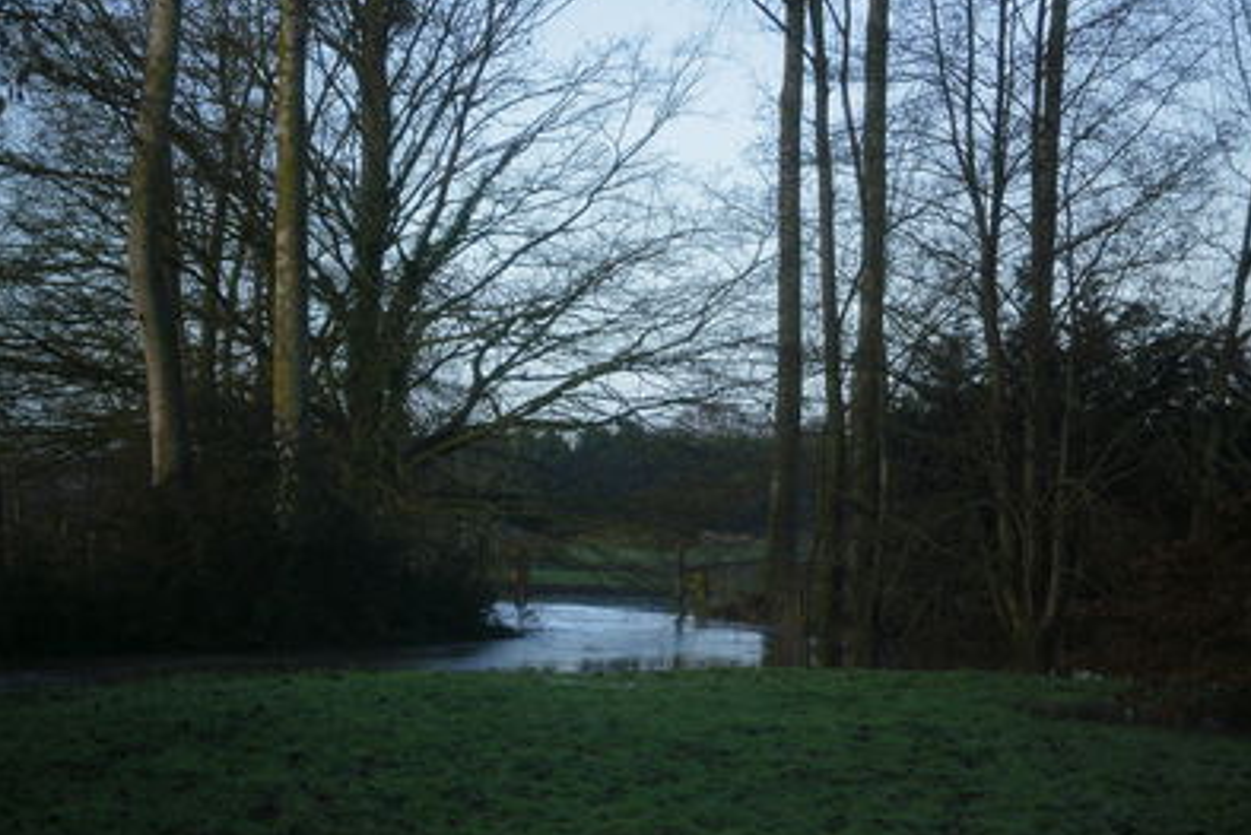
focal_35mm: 95
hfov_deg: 21.5
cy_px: 432
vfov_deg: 14.4
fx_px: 3302
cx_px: 629
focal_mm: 15.91
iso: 100
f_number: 5.5
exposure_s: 1/125
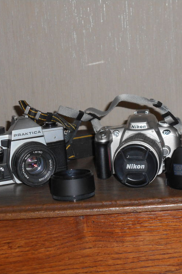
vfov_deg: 25.1
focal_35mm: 81
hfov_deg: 16.8
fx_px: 615
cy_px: 136
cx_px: 126
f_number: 4.9
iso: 200
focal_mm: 10
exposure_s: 1/60
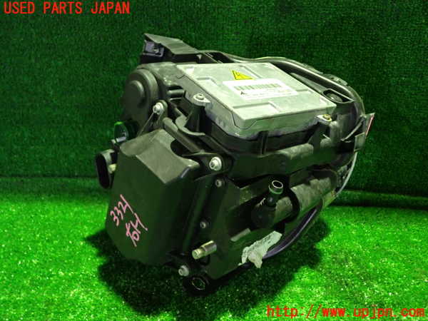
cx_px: 214
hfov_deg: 56.8
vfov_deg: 44.2
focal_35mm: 32
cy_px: 160
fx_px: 396
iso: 800
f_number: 2.4
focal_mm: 5.79
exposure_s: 1/10
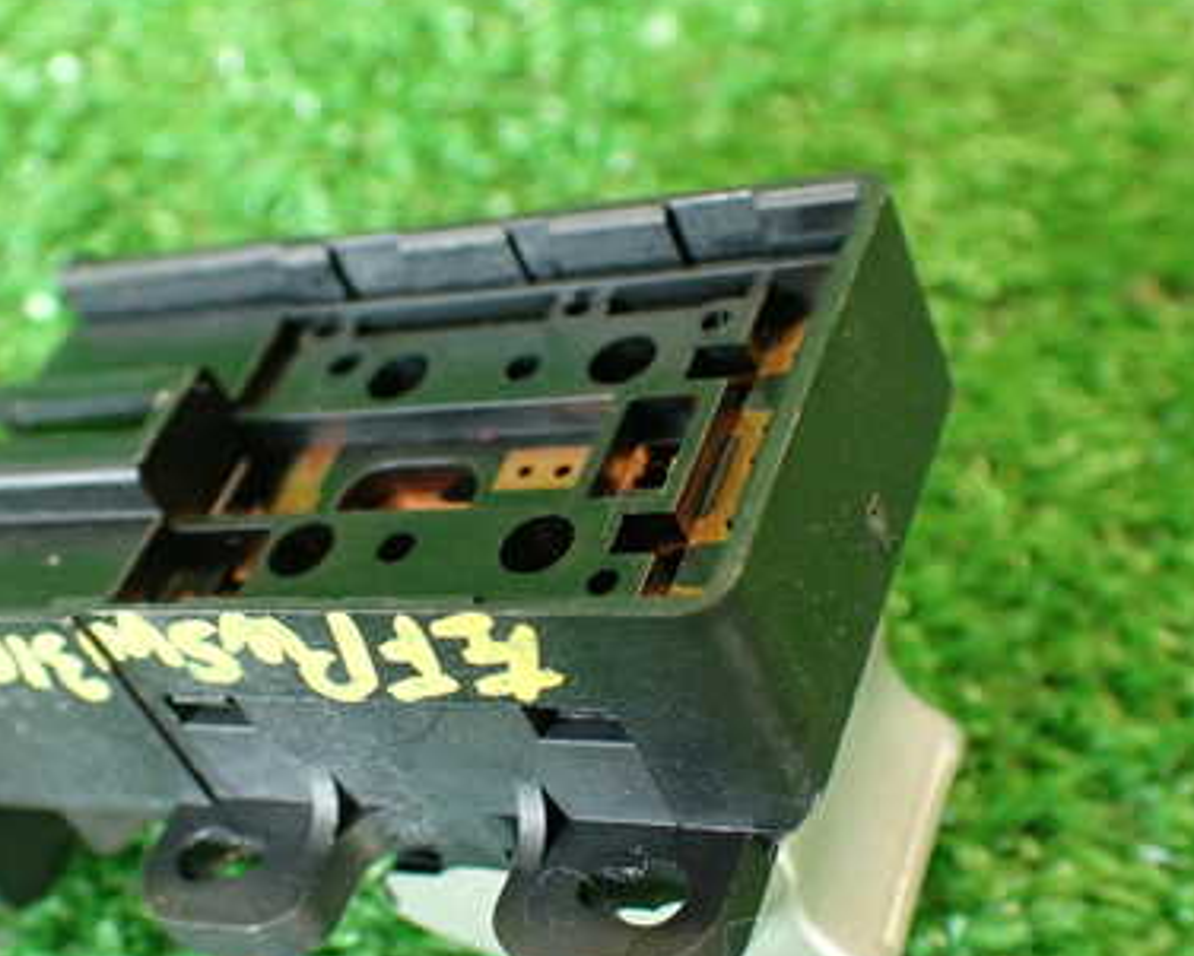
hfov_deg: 33.4
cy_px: 594
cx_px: 435
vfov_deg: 27.1
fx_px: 1979
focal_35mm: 56
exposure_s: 1/40
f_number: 2.5
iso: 500
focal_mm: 6.37
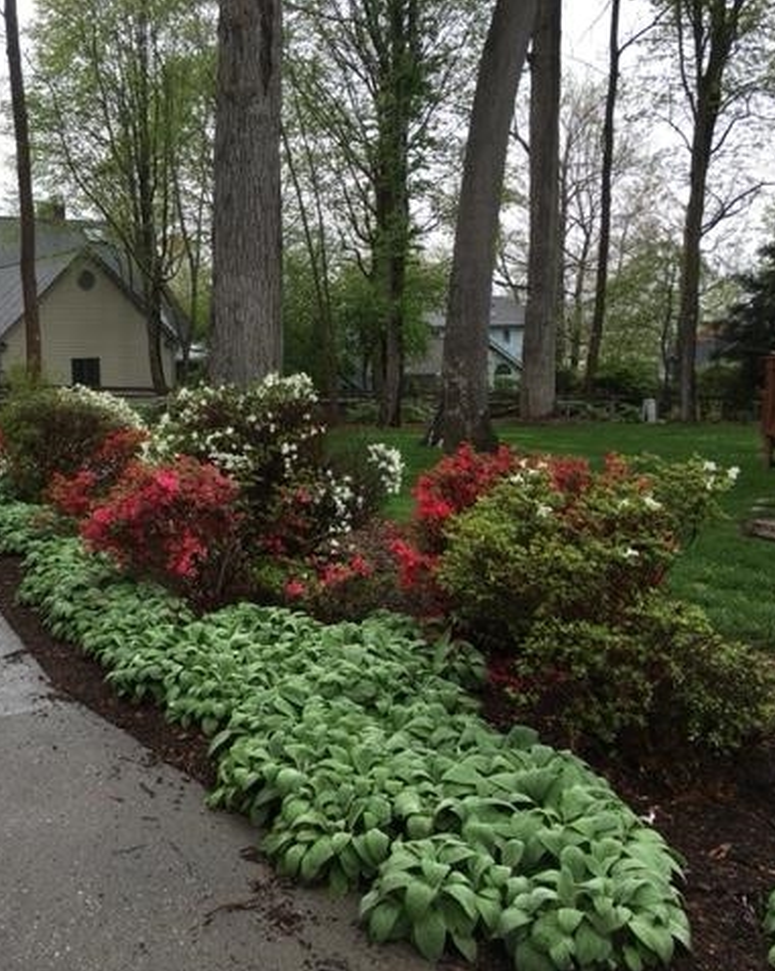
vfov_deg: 48.0
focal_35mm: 38
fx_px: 1091
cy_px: 487
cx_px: 183
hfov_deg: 38.0
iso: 25
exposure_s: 1/291
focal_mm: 4.15
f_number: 2.2
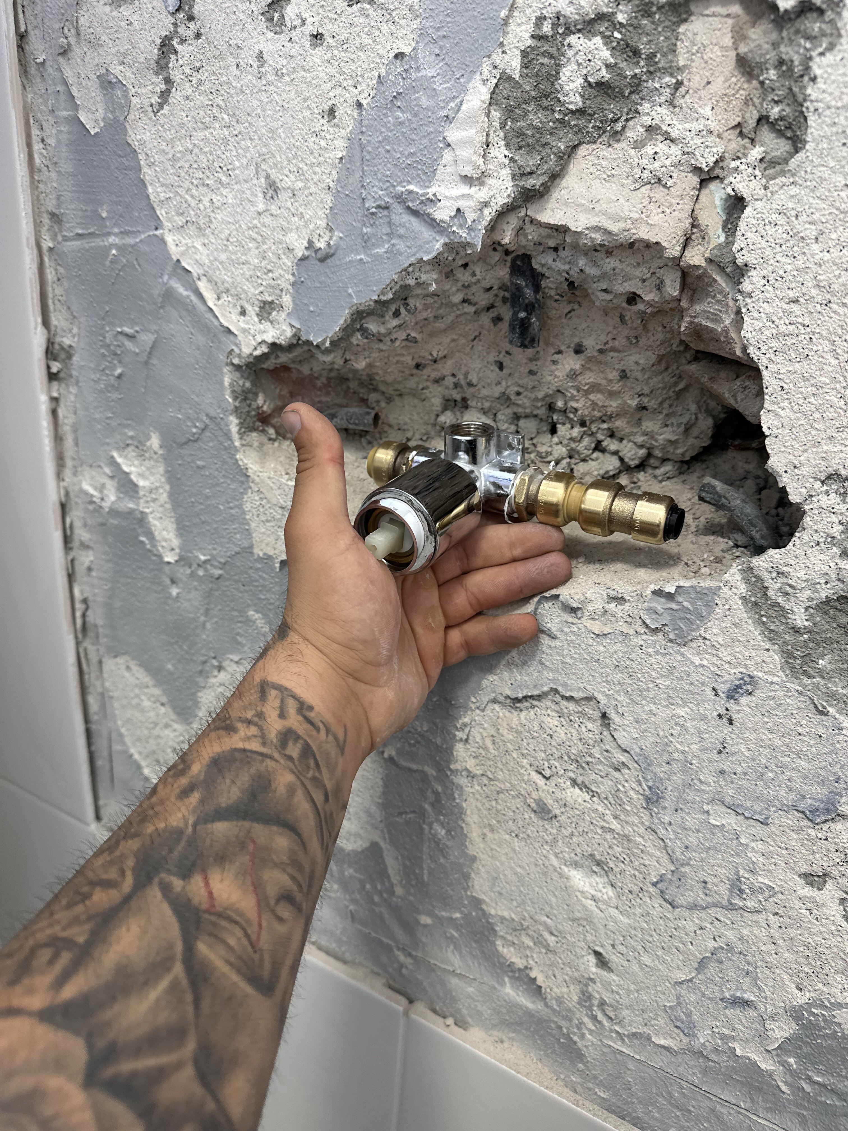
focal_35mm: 24
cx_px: 424
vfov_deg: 71.6
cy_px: 566
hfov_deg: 56.8
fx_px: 784
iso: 160
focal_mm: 6.86
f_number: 1.78
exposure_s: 1/121
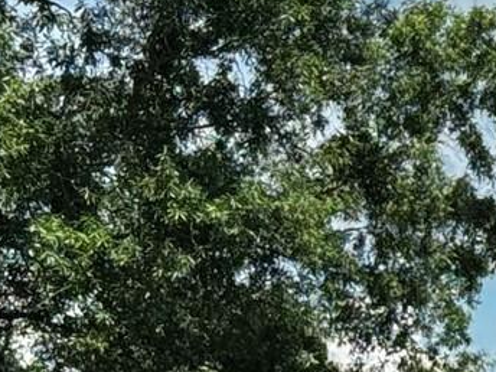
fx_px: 4098
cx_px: 904
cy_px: 626
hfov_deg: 6.8
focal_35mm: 286
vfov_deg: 5.1
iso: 64
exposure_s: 1/2252
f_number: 1.78
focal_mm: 6.76
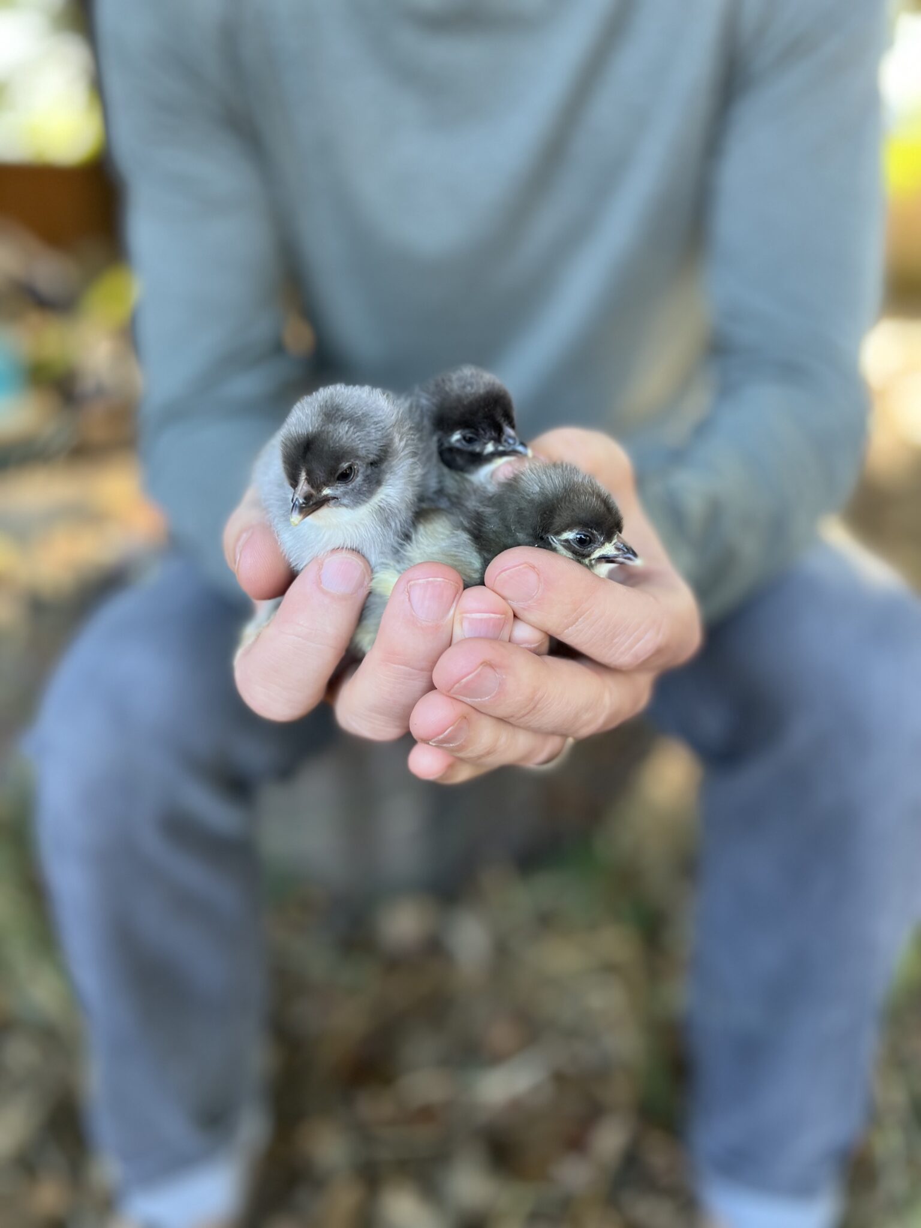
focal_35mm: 26
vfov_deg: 67.3
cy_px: 614
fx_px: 922
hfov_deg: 53.1
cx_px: 460
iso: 125
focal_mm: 5.7
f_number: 1.5
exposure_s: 1/114
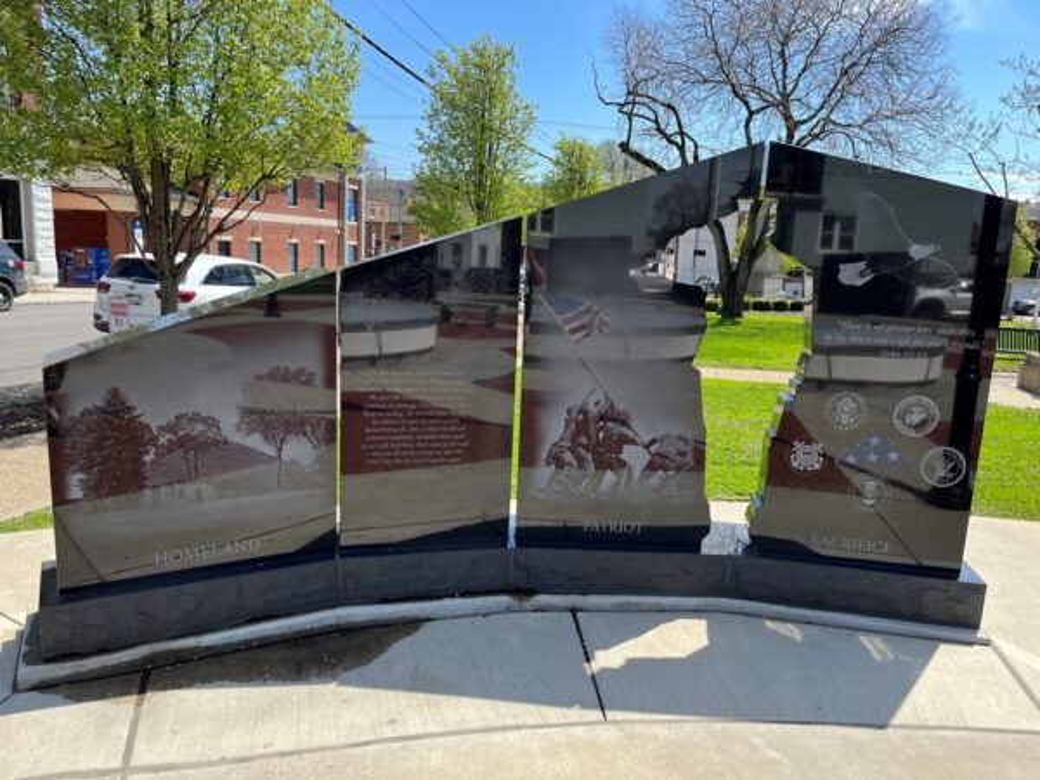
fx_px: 781
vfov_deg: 53.1
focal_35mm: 26
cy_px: 390
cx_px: 520
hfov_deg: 67.3
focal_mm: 5.1
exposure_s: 1/1389
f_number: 1.6
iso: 50
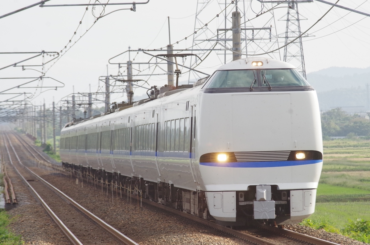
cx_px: 185
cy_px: 122
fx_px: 3077
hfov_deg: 6.9
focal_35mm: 300
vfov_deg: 4.6
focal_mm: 200
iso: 800
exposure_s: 1/500
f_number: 8
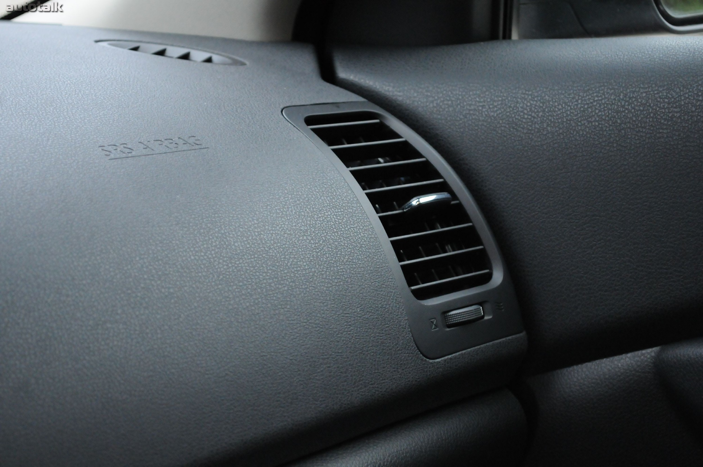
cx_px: 352
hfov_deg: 24.6
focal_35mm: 82
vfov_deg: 16.5
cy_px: 234
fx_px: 1609
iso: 2000
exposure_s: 1/50
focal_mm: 55
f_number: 5.6
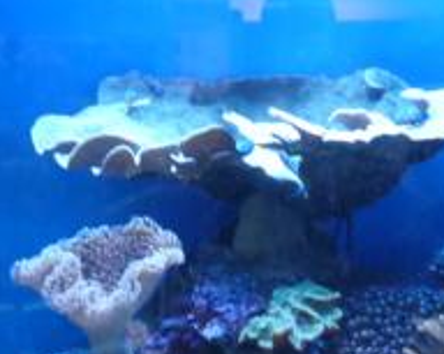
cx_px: 347
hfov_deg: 17.4
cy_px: 338
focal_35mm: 110
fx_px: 1443
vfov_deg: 13.8
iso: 250
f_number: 2.8
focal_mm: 4.8
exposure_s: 1/30
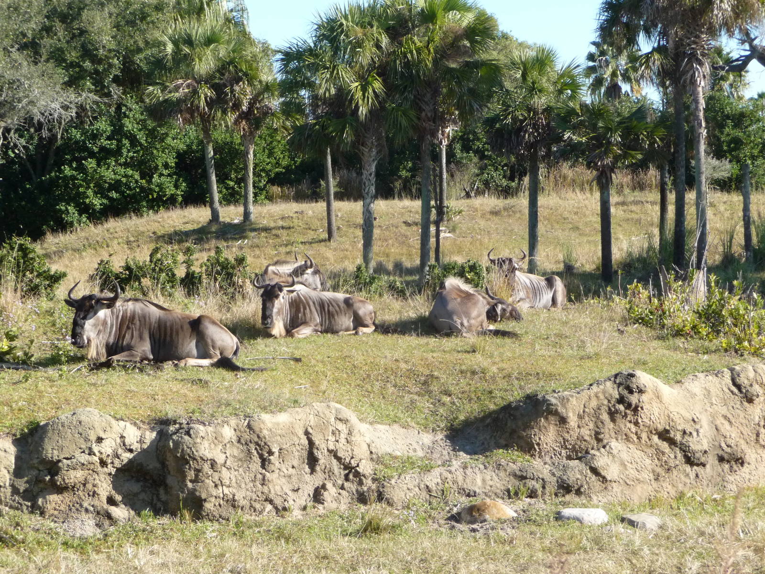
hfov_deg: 19.1
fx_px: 2276
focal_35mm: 103
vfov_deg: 14.4
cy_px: 287
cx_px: 382
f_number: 4.7
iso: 250
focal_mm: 17.5
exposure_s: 1/500
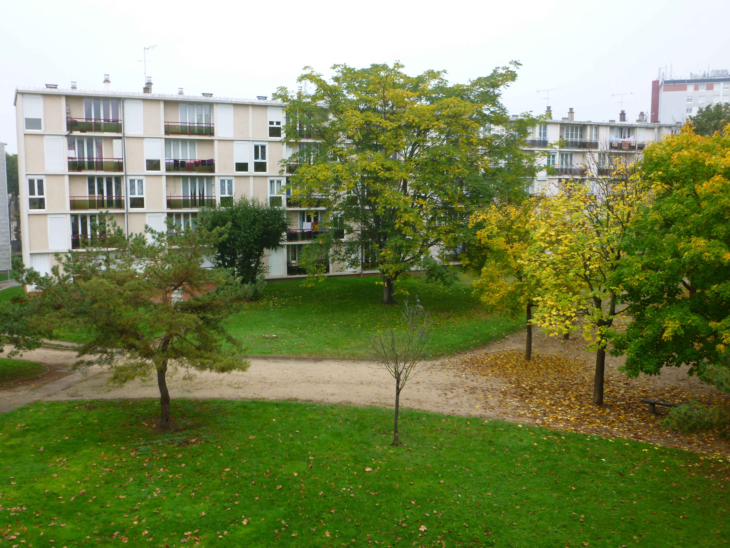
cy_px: 274
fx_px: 675
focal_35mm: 32
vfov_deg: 44.2
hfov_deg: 56.8
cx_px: 365
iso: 100
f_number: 3.5
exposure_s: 1/60
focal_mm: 5.7
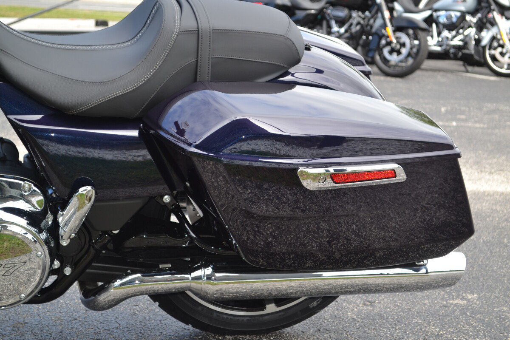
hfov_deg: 27.0
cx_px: 255
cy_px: 170
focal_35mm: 75
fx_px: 1062
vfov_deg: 18.2
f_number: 5.6
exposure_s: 1/125
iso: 125
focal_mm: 50
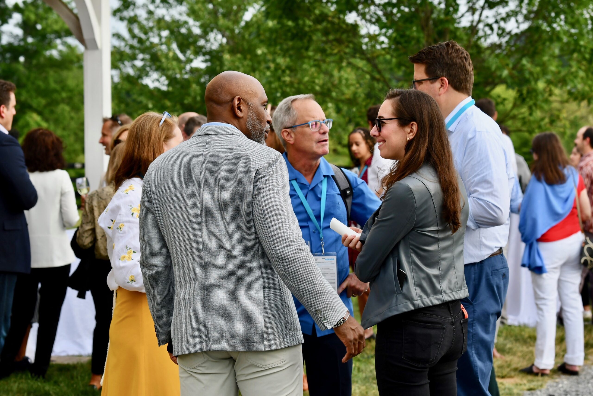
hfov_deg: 17.1
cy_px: 198
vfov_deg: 11.4
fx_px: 1977
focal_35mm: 120
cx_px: 296
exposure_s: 1/500
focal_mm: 80
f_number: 5.6
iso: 250
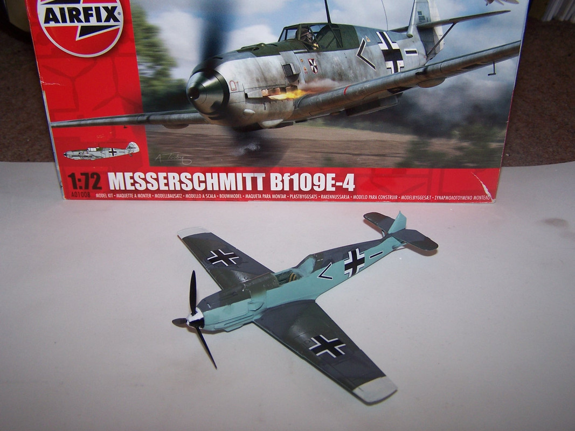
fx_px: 631
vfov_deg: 37.7
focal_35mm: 38
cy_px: 216
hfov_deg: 49.0
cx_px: 288
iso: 80
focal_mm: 6.3
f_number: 2.8
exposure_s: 1/60
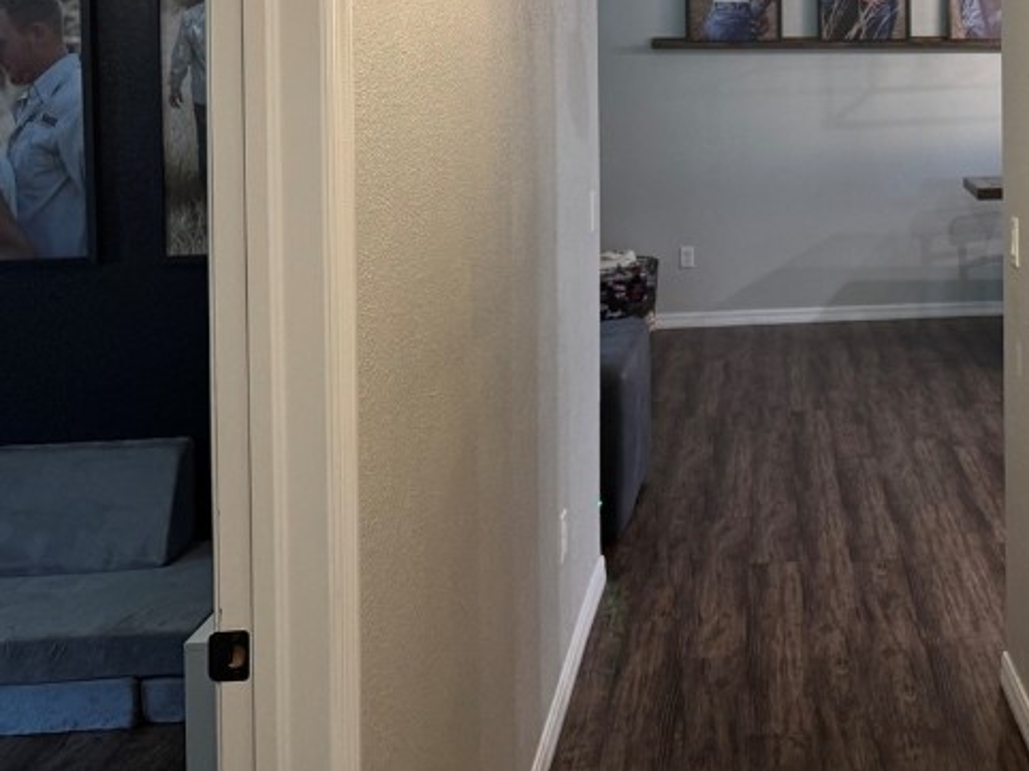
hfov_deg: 34.6
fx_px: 1515
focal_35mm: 51
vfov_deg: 27.4
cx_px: 991
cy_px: 60
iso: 125
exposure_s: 1/60
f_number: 1.78
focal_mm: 6.76
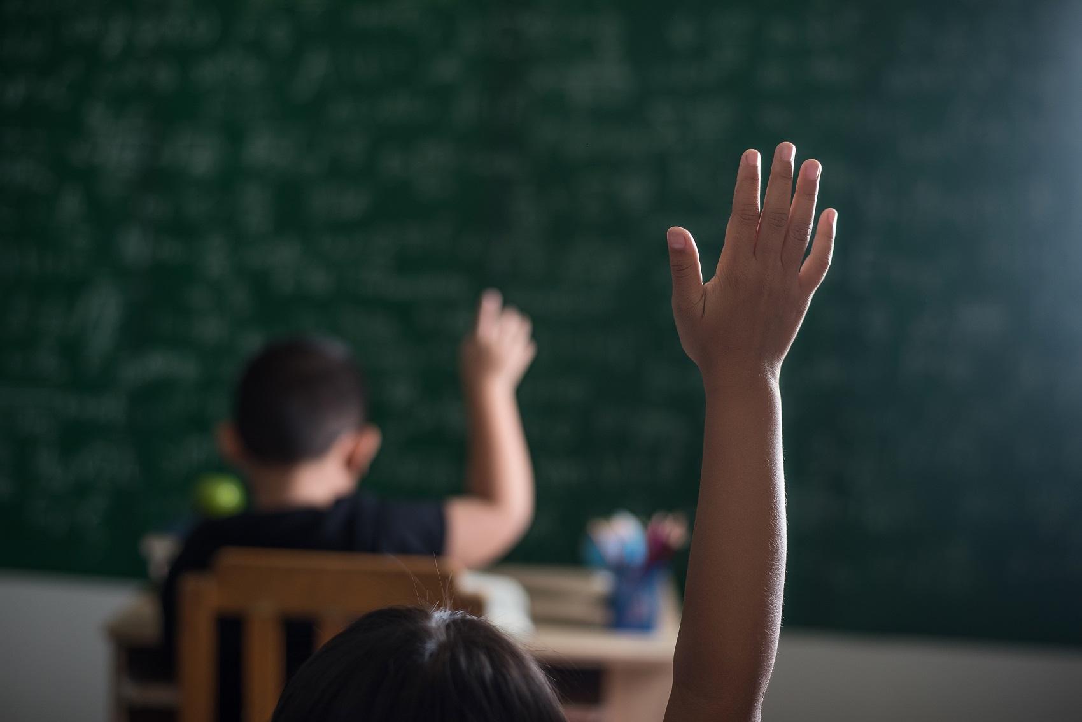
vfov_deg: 27.0
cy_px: 361
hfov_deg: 39.6
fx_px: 1503
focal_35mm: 50
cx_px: 541
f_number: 2.2
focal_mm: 50
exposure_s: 1/200
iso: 100
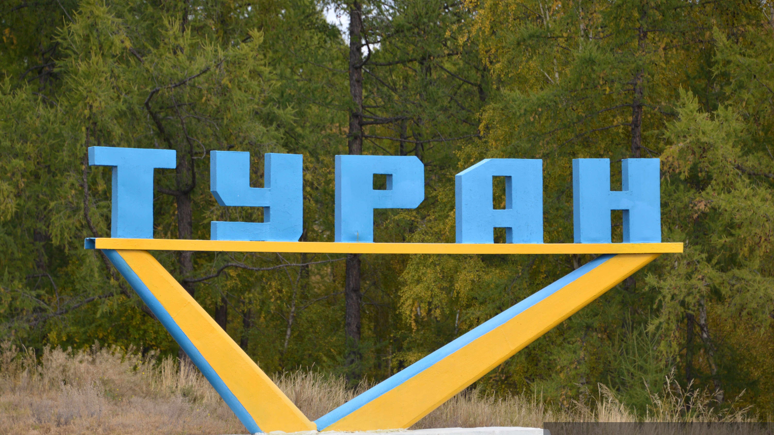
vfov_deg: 7.2
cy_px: 253
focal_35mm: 168
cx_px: 388
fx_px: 3448
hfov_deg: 12.8
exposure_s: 1/1250
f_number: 5.6
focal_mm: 160
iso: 500
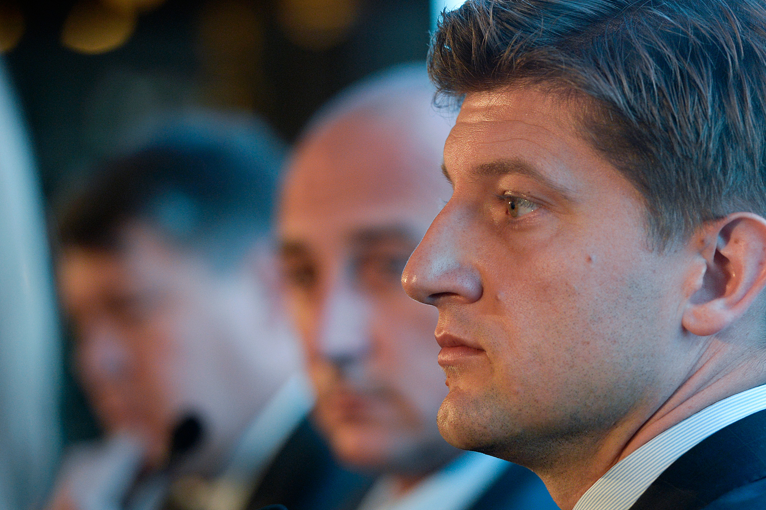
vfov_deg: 5.0
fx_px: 5893
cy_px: 236
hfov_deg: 7.4
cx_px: 509
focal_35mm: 277
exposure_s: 1/250
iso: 2000
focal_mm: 200
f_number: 3.5
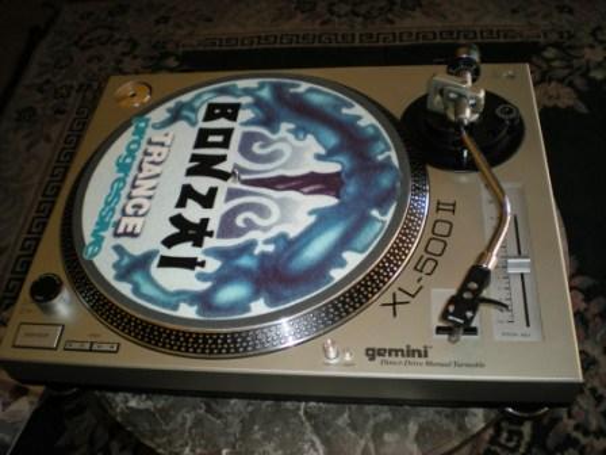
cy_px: 228
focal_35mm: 38
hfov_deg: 49.0
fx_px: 665
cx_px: 303
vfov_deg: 37.7
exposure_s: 1/60.4
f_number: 3.1
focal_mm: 6.3
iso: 64
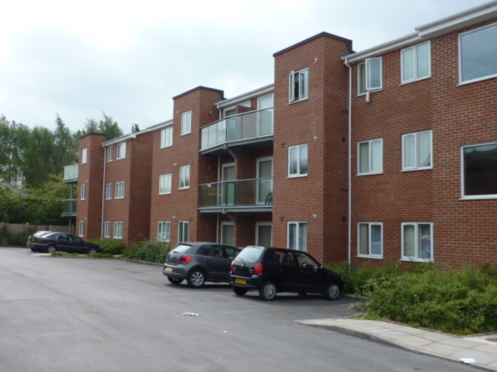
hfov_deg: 52.6
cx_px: 248
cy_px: 186
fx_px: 503
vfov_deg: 40.7
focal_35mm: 35
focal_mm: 4.1
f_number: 4
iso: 80
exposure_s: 1/500
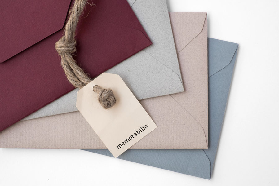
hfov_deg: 37.5
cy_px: 93
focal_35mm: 53
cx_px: 140
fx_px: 411
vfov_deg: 25.5
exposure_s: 1/100
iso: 500
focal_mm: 35
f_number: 8
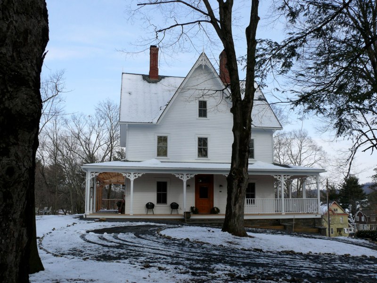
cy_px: 142
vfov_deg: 40.7
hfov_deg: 52.6
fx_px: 381
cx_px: 188
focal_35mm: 35
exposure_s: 1/400
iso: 100
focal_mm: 7.4
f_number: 5.6
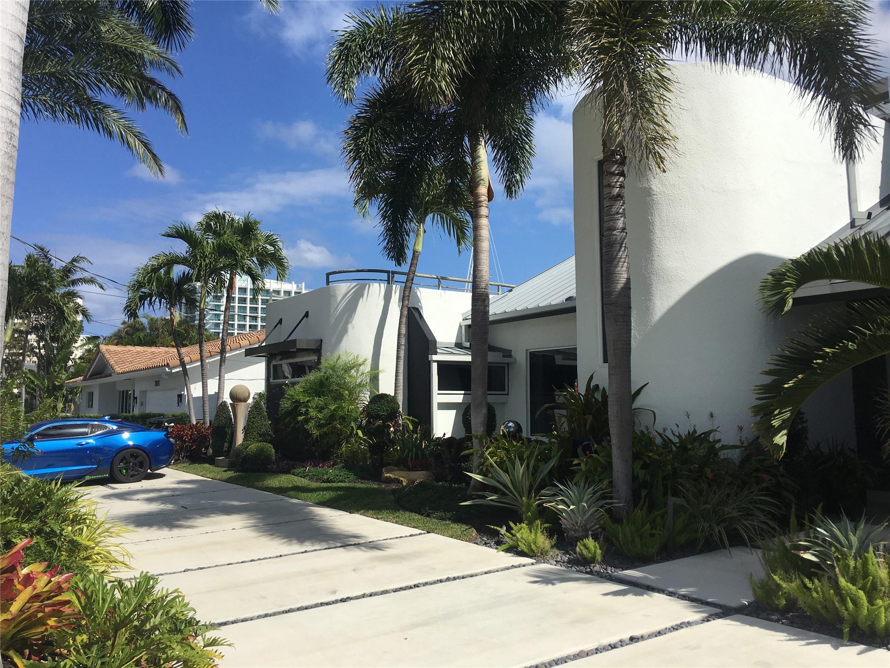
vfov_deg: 48.2
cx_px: 445
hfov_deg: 61.7
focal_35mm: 29
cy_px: 334
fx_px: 746
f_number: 2.2
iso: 25
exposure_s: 1/2564
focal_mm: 4.15
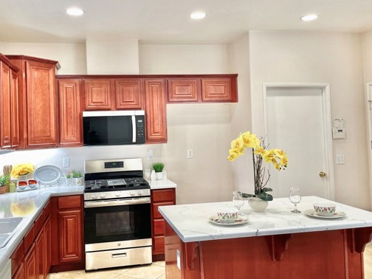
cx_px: 159
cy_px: 122
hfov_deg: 55.1
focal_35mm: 33
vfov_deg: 42.9
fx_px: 355
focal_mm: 4.2
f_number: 1.6
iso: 80
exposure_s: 1/60
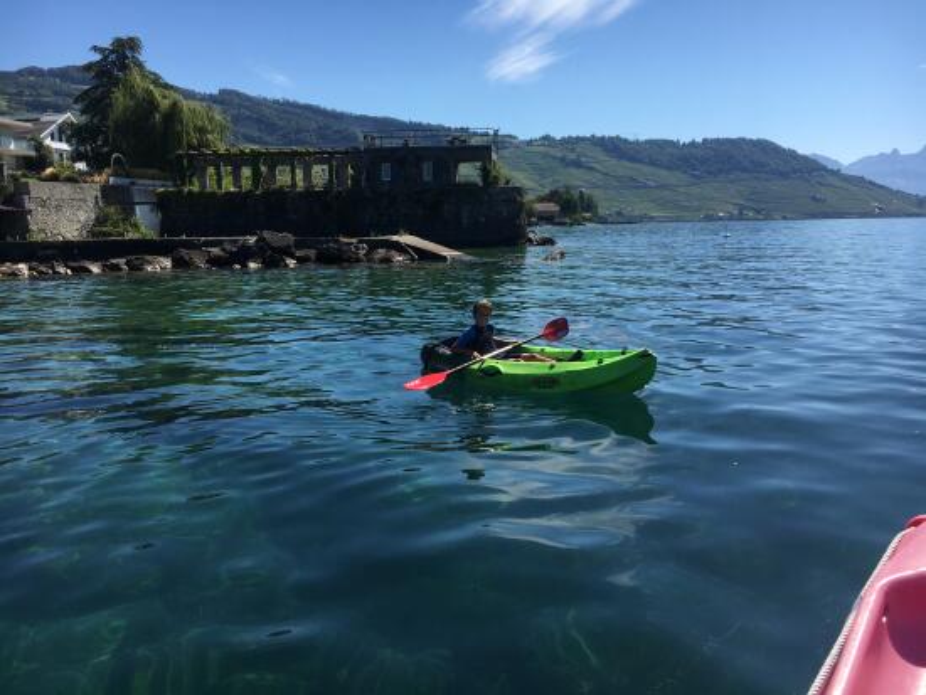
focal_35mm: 29
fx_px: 776
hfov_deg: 61.6
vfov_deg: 48.3
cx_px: 463
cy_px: 348
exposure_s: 1/1923
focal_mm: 4.15
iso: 25
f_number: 2.2
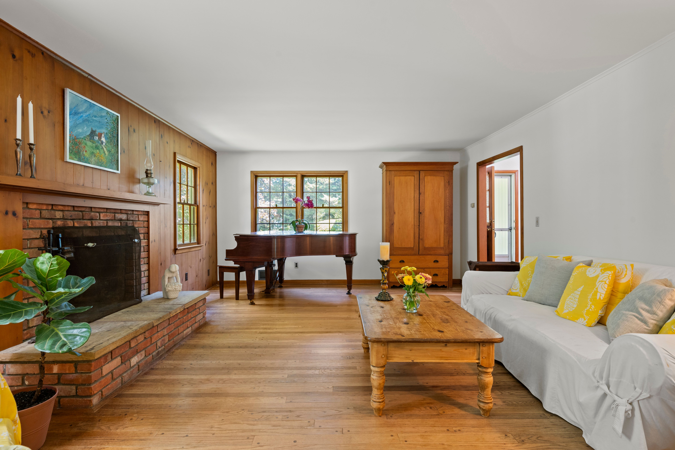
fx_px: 347
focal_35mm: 18
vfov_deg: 65.9
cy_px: 225
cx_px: 338
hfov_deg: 88.4
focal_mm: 18.5
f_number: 8
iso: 400
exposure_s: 1/1.67
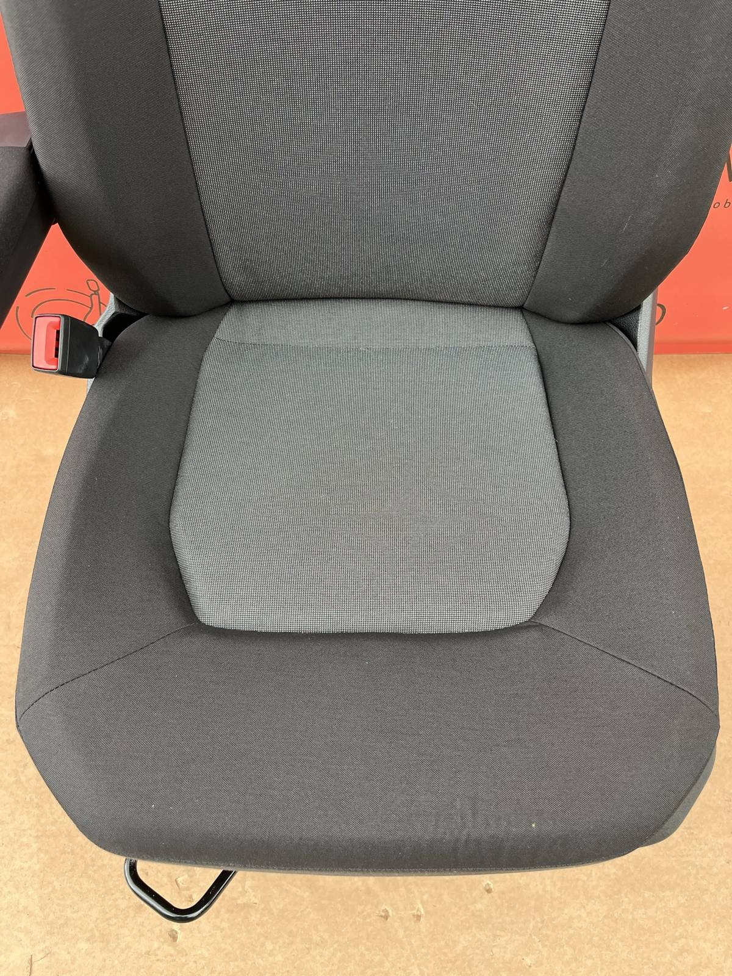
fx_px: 733
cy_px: 488
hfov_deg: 53.1
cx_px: 366
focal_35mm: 26
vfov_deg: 67.3
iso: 125
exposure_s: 1/100
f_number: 1.6
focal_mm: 5.1
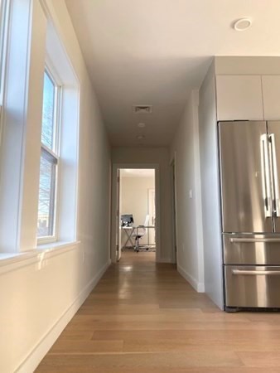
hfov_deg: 53.1
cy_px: 186
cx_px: 140
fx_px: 280
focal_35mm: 26
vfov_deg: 67.3
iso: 32
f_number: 1.8
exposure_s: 1/122
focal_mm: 4.25
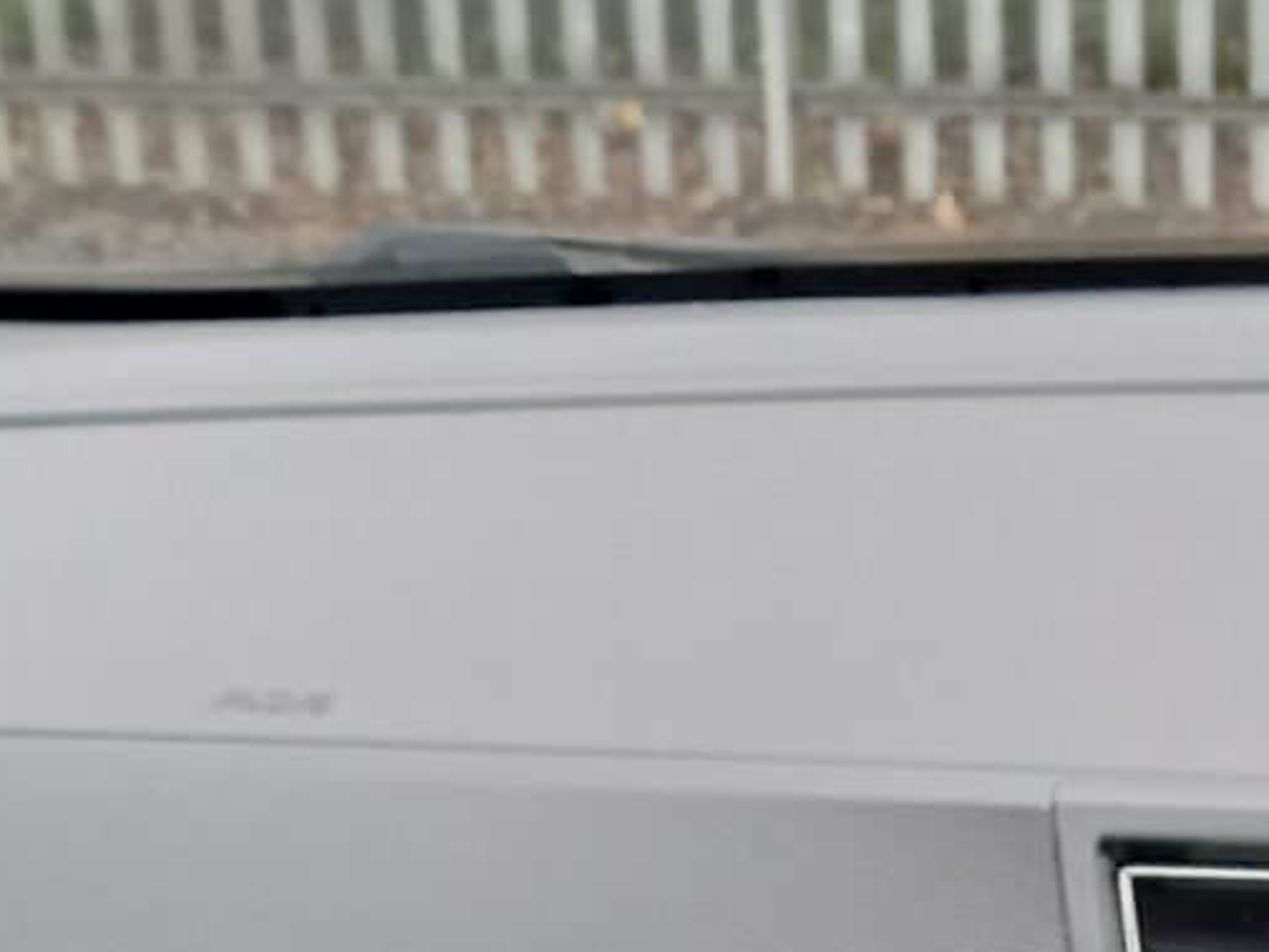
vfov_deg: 10.8
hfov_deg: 15.2
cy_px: 1808
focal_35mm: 127
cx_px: 1297
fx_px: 4656
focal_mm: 4.6
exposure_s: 1/30
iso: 200
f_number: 2
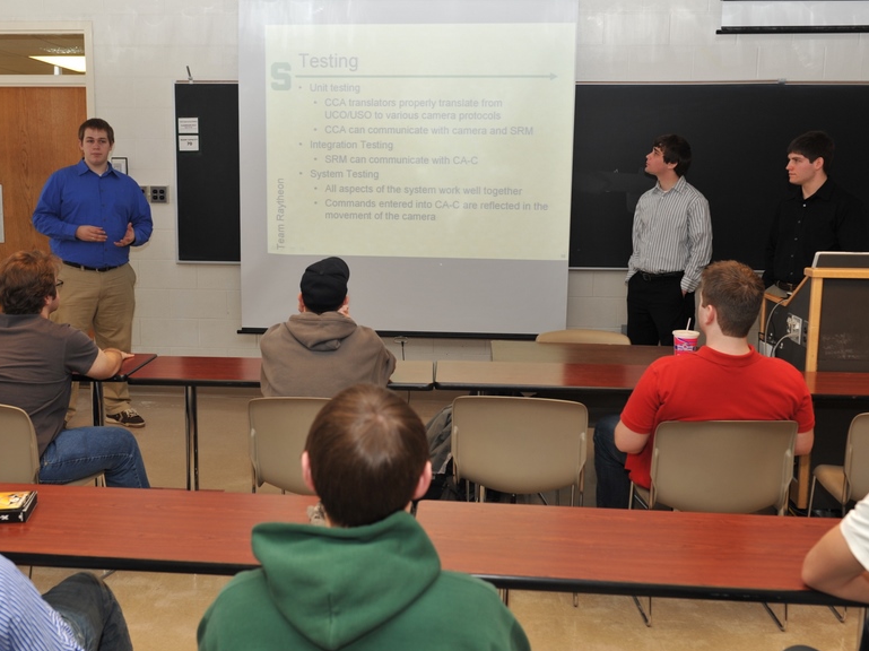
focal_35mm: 40
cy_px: 319
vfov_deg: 35.9
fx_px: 1004
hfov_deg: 46.7
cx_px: 374
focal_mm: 32
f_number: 5
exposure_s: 1/60
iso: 320
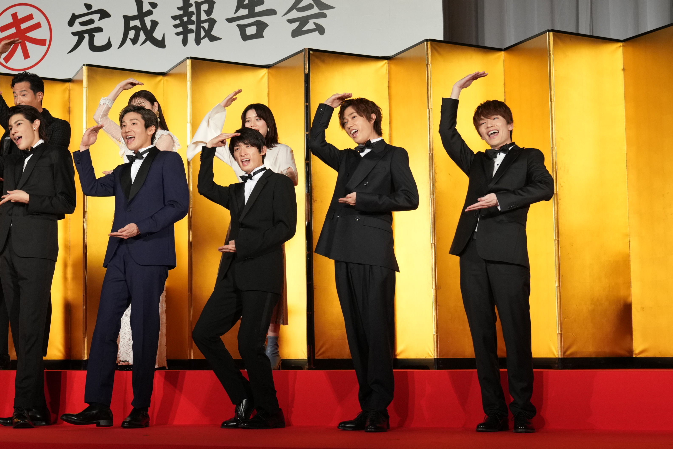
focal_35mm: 87
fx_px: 1626
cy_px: 162
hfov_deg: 23.0
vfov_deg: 15.7
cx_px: 134
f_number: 3.5
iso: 1250
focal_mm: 49
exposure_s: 1/400
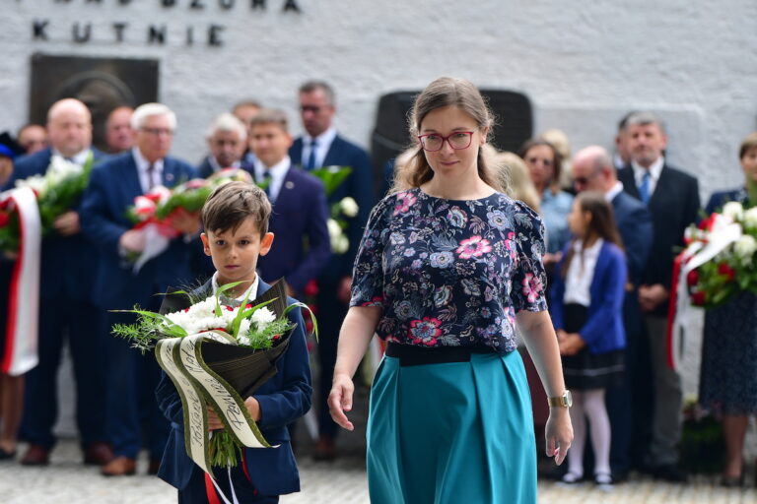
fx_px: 3469
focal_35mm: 165
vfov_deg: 8.3
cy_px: 252
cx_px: 378
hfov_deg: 12.5
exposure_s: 1/1000
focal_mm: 110
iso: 320
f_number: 2.8
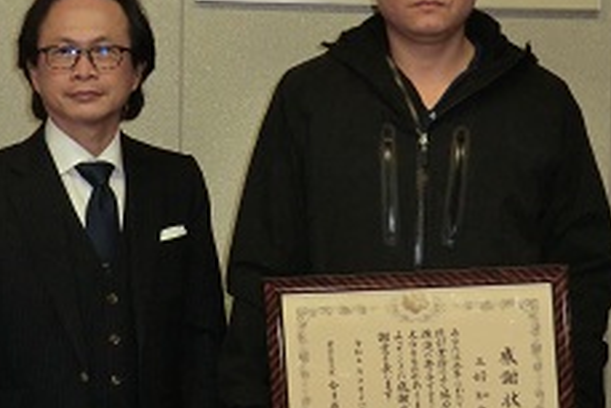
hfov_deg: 22.6
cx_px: 256
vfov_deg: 15.1
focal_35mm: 90
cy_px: 88
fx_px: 1528
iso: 400
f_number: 4.2
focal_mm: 9.8
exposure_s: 1/60
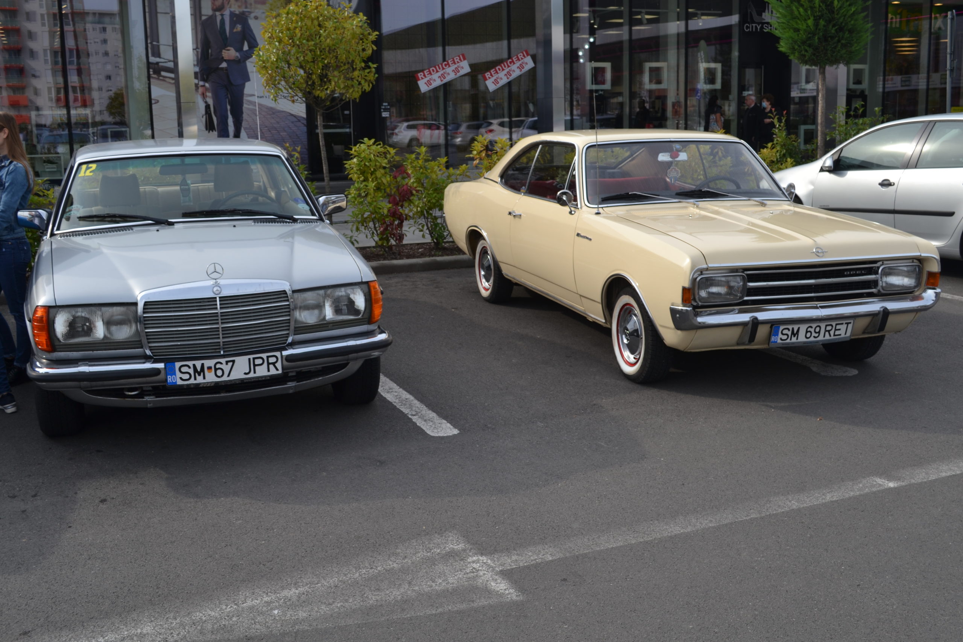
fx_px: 1043
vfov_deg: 34.2
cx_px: 482
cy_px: 321
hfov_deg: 49.6
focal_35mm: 39
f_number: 7.1
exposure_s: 1/200
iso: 100
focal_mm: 26
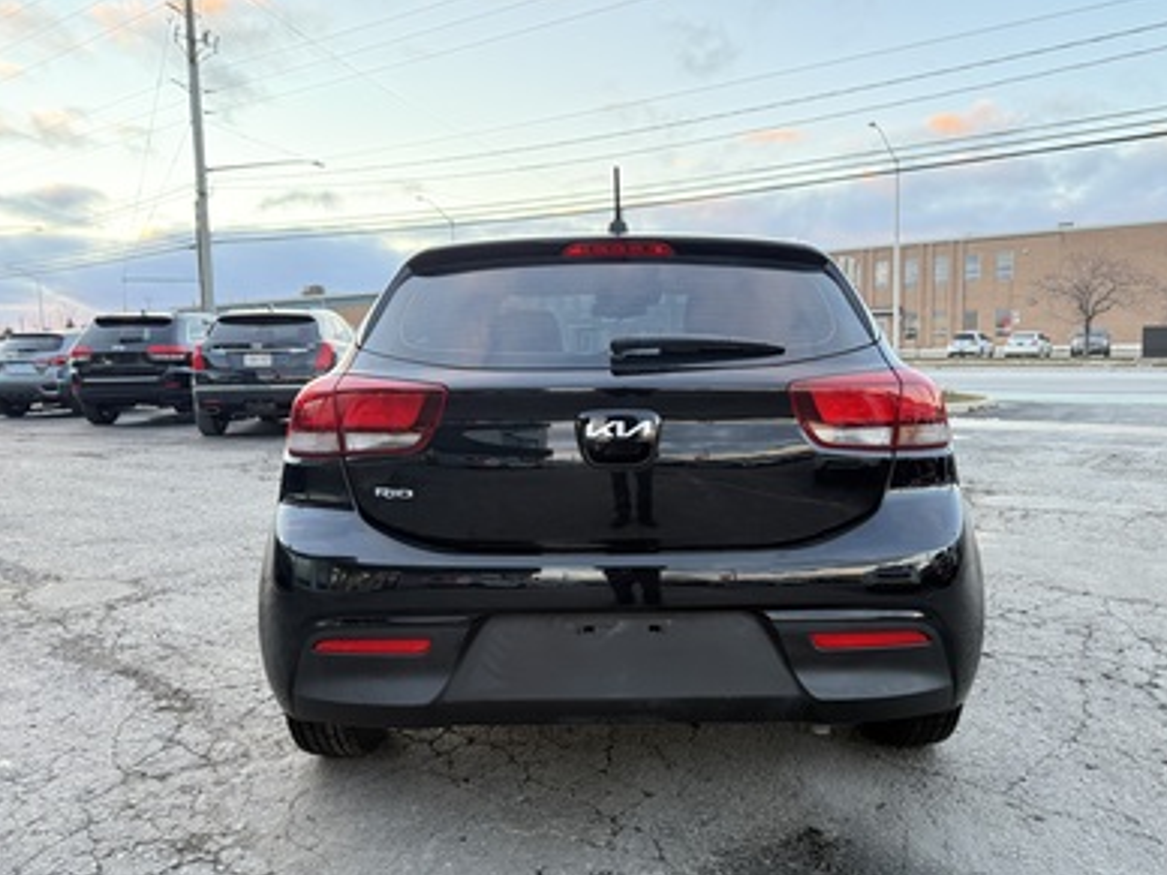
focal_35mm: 26
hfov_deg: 67.2
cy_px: 441
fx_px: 877
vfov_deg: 53.1
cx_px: 629
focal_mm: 6.76
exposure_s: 1/61
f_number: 1.78
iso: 200
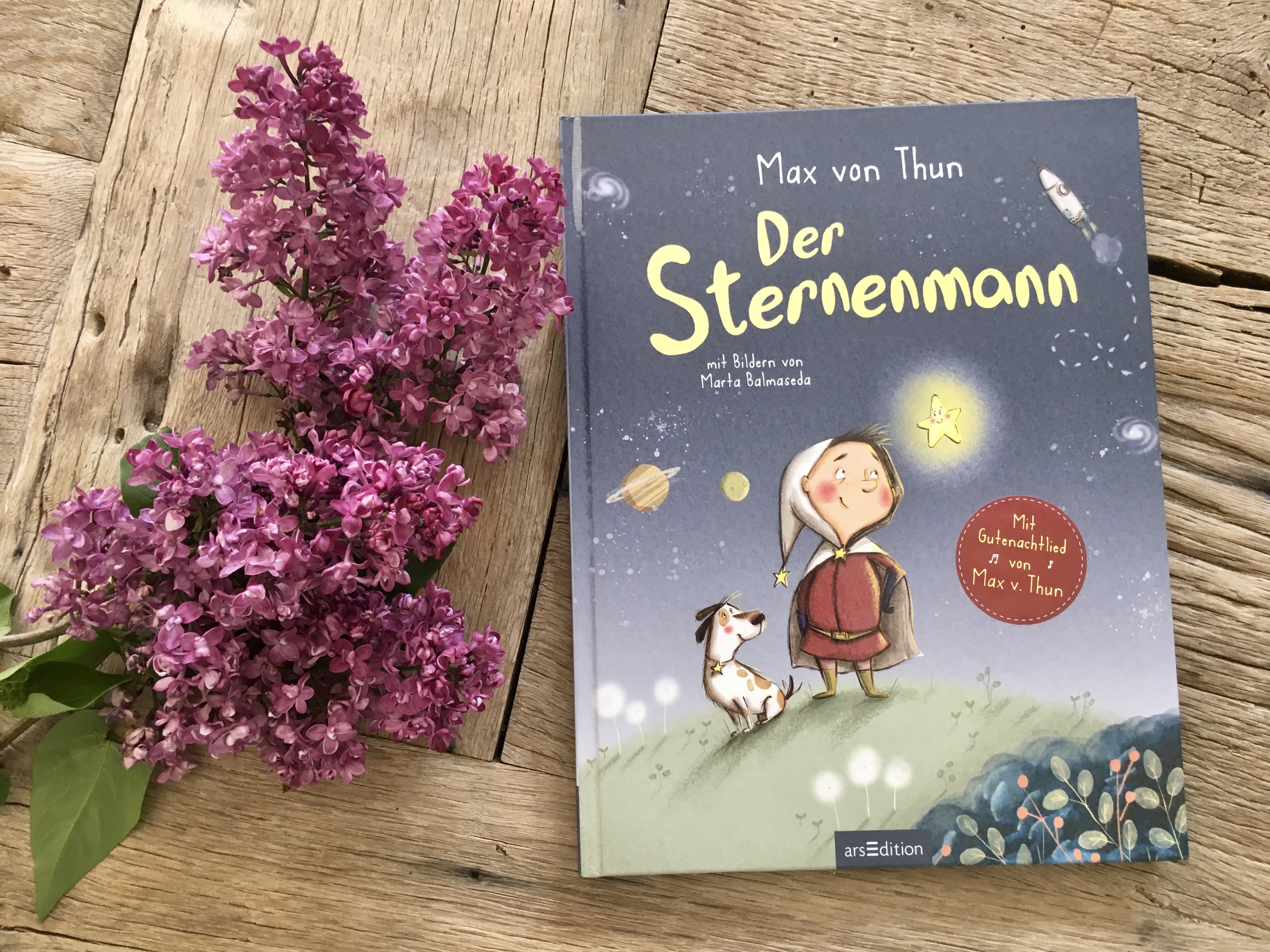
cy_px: 476
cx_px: 635
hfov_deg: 61.7
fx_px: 1064
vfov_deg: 48.2
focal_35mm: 29
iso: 100
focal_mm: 4.15
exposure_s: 1/33
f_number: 2.2
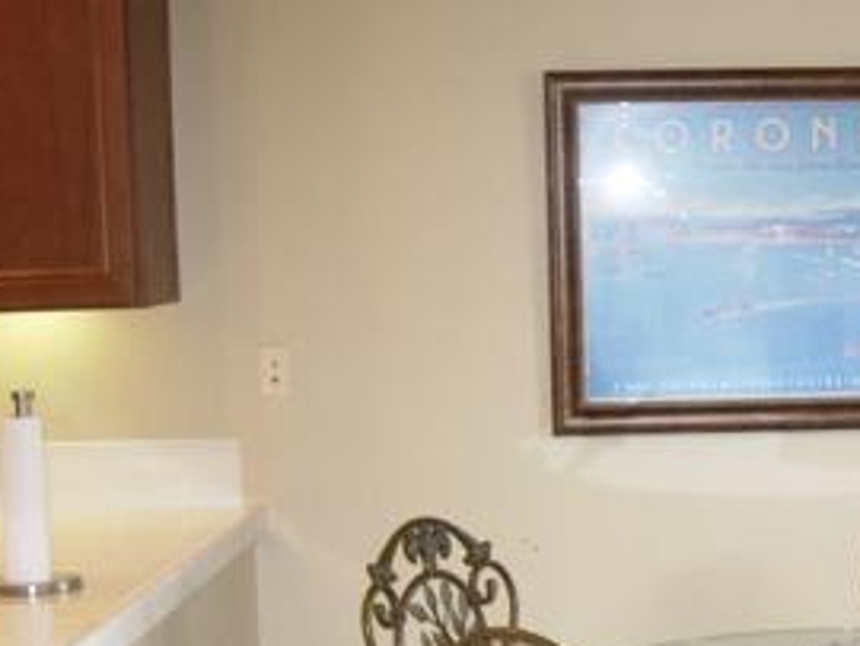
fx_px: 2238
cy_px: 509
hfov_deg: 21.0
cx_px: 870
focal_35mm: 90
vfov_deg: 16.3
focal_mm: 7.8
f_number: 2.8
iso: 89
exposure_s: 1/35.9
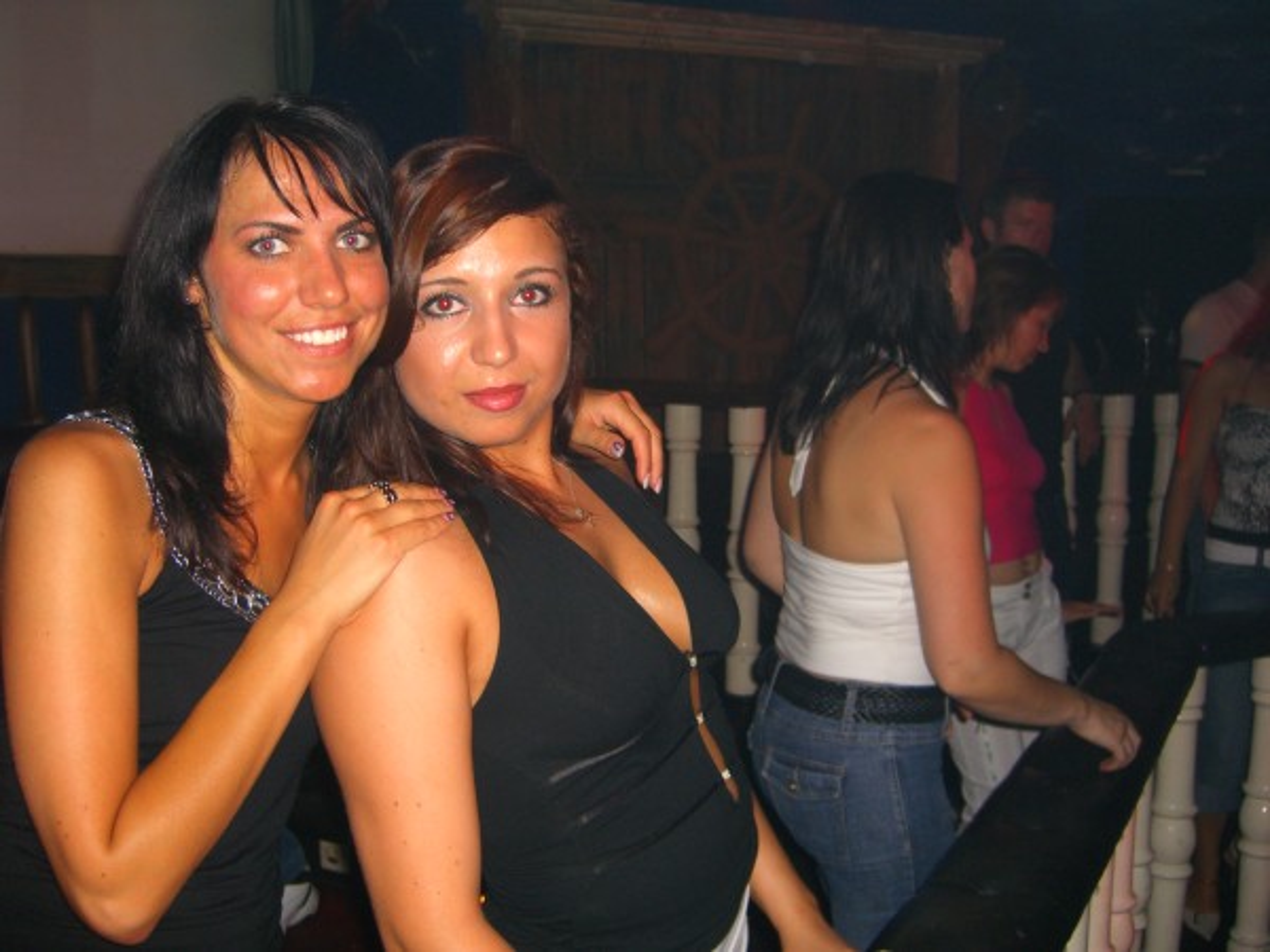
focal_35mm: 38
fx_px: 1394
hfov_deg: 49.0
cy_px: 476
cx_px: 635
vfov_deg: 37.7
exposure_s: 1/60
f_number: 2.8
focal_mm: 7.9
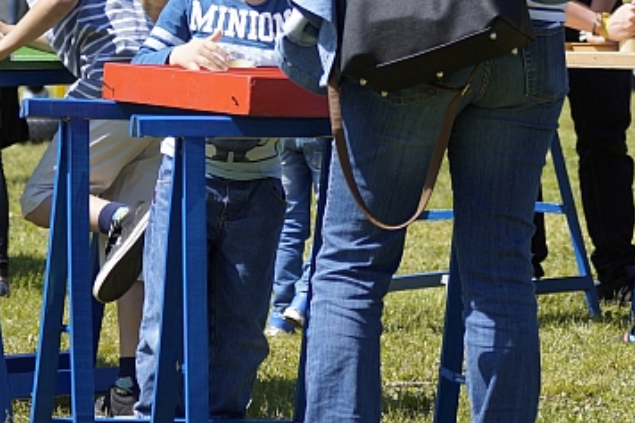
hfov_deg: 6.8
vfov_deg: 4.5
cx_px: 378
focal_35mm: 302
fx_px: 5324
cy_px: 48
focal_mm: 70
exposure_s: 1/500
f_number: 4.5
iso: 100
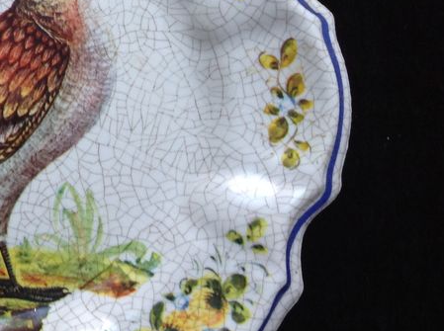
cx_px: -29
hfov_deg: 23.7
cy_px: 124
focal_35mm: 78
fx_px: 999
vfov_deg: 18.8
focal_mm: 4.28
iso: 125
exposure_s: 1/15
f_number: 2.4
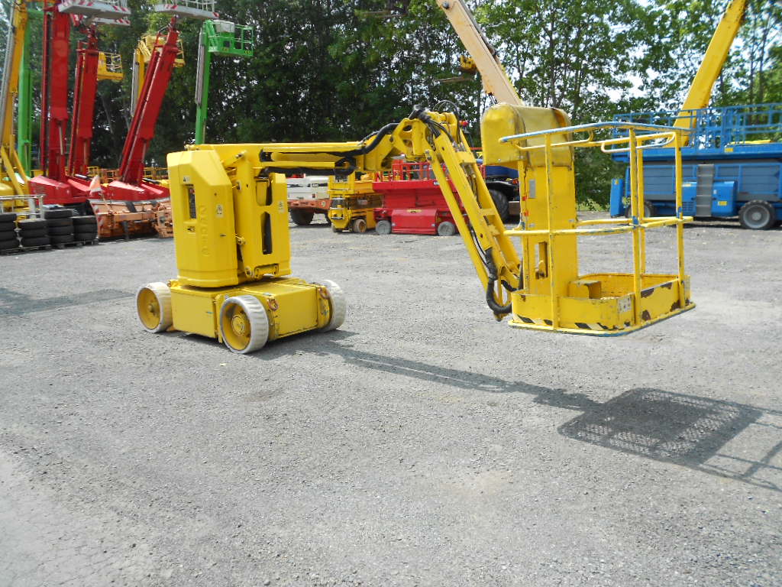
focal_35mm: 29
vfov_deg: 48.2
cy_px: 294
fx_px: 655
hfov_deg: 61.7
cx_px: 391
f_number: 3.4
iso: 80
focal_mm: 5.1
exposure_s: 1/400
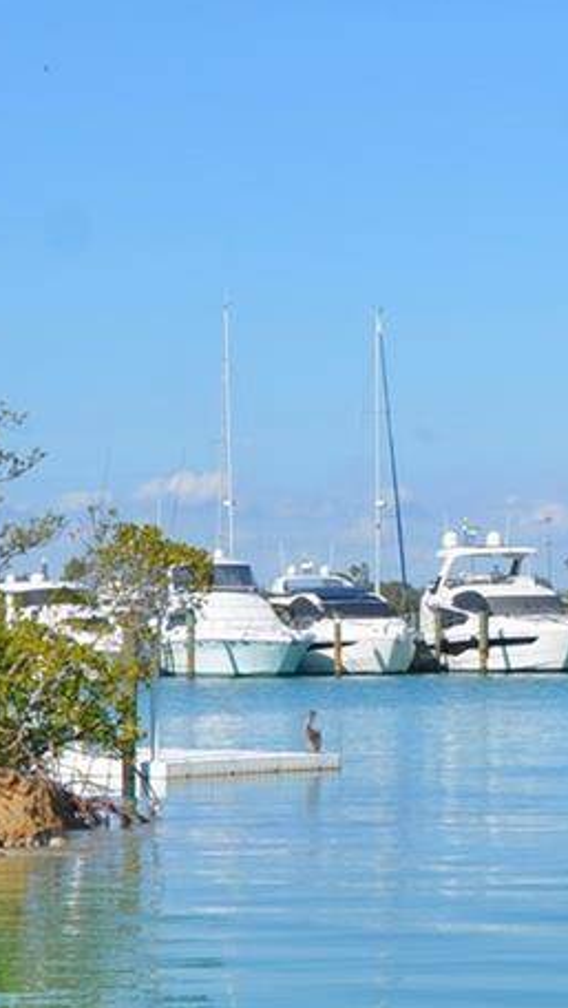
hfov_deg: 9.7
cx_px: 858
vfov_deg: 17.7
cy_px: 591
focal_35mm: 121
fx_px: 3235
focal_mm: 22
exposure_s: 1/320
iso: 100
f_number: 9
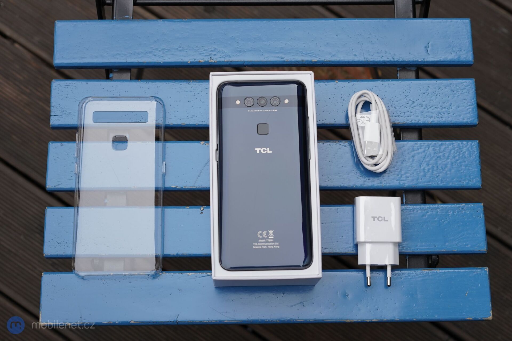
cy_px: 170
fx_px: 782
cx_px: 256
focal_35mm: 55
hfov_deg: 36.2
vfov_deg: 24.6
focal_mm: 55
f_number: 6.3
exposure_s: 1/320
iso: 500
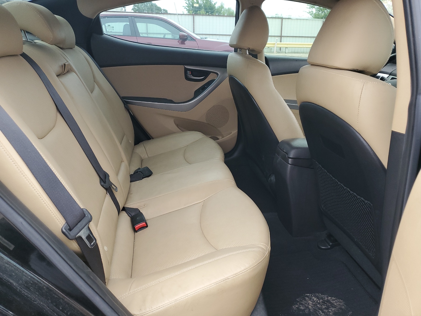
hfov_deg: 67.3
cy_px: 158
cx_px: 210
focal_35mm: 26
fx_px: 316
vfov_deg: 53.1
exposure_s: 1/120
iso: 85
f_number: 1.5
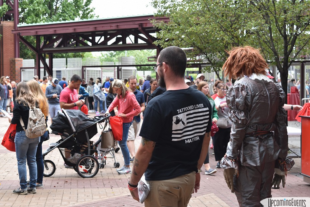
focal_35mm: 73
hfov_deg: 27.7
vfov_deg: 18.7
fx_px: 629
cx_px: 152
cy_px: 105
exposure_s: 1/125
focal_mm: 46
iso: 400
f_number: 5.6
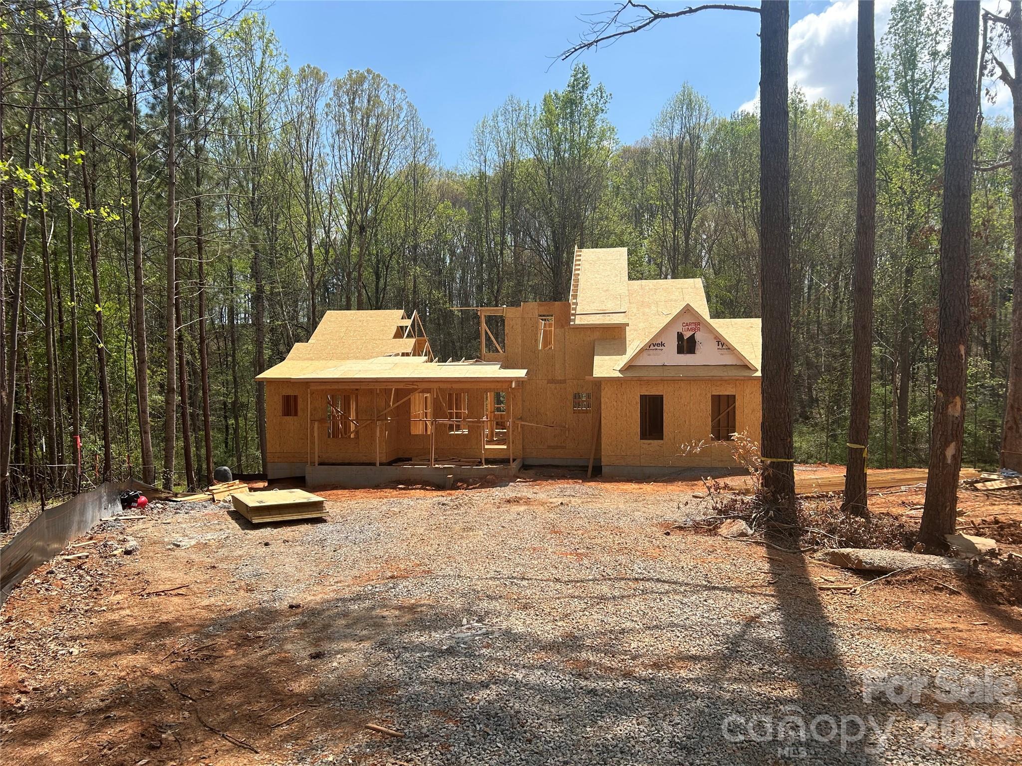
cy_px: 383
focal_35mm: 26
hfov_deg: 67.3
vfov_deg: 53.1
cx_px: 511
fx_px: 768
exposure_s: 1/3704
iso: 50
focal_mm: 5.7
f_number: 1.5
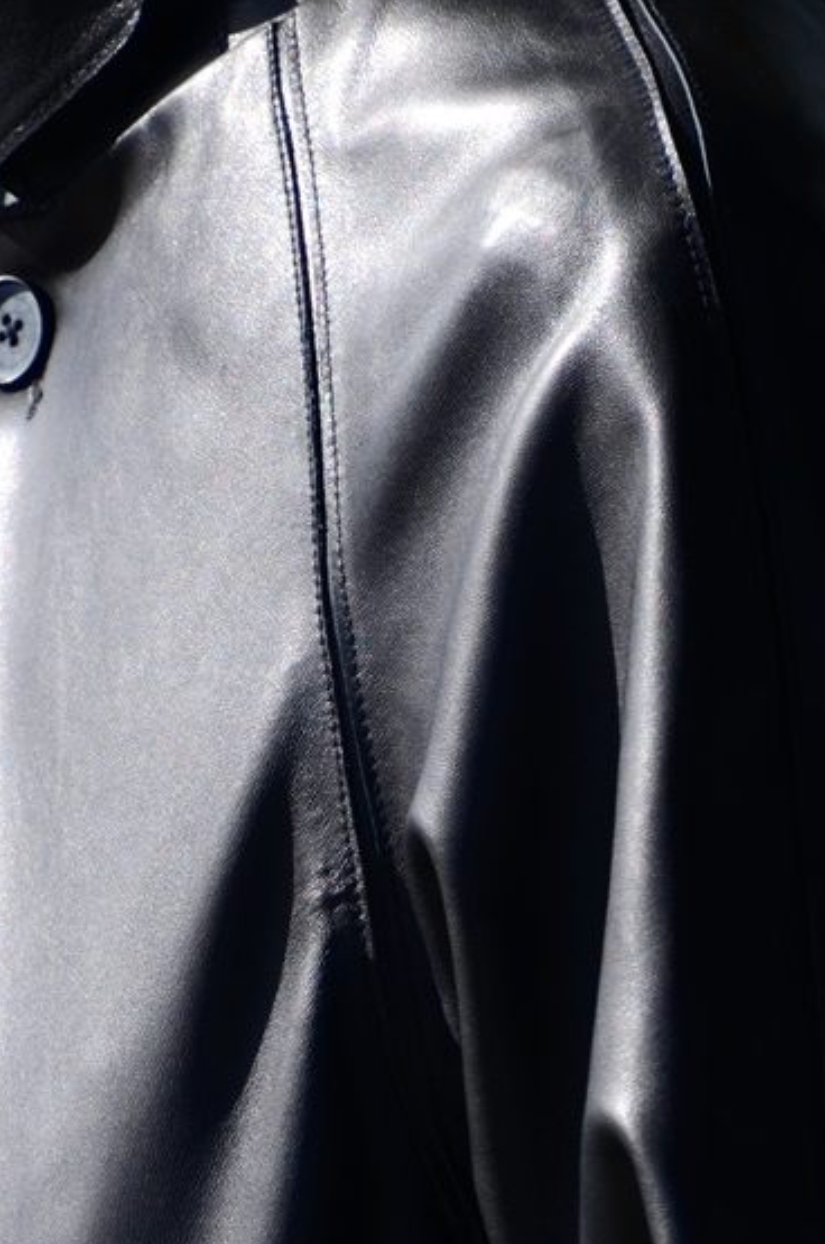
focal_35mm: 816
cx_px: 238
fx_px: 28153
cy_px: 1025
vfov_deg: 2.5
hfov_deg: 1.7
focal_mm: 200
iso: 125
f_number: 6.3
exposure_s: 1/500
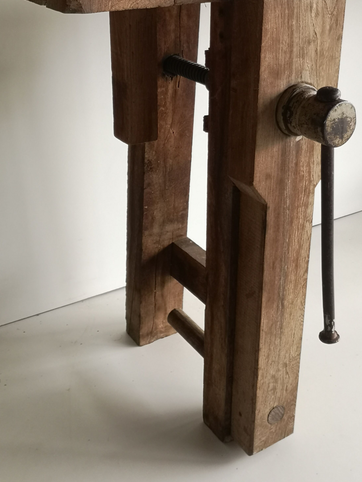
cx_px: 201
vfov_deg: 40.7
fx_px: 641
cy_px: 156
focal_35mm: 46
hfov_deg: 31.5
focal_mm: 3.95
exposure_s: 1/33.3
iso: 160
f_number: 1.8
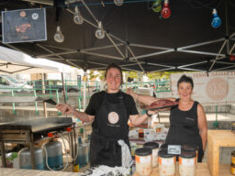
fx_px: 163
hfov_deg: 68.6
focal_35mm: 24
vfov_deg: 56.2
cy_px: 110
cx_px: 165
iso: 160
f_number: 4
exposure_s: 1/250
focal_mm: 16
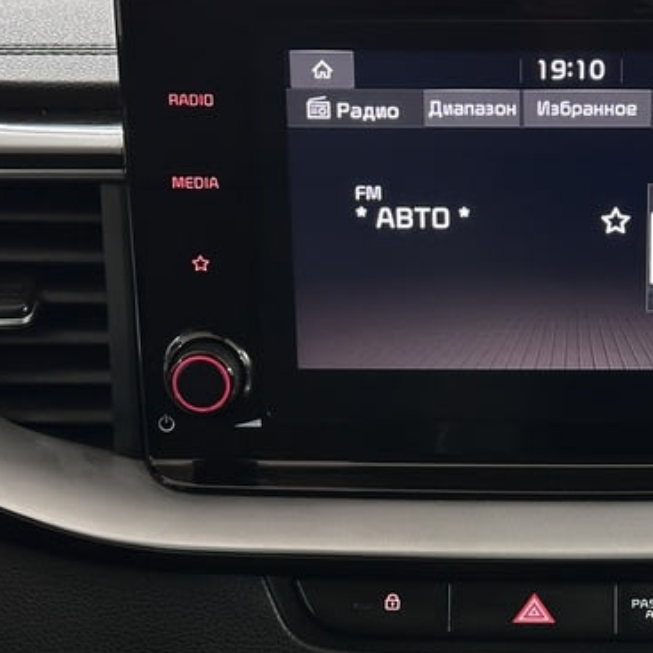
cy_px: 592
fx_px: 2220
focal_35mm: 104
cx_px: 552
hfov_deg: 16.6
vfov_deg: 16.5
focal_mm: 6.86
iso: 250
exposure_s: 1/33
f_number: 1.78
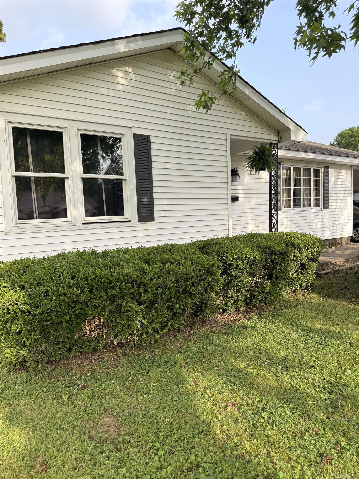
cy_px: 240
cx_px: 180
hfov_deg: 56.8
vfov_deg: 71.6
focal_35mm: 24
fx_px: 332
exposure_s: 1/1211
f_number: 1.78
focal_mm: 6.76
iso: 80
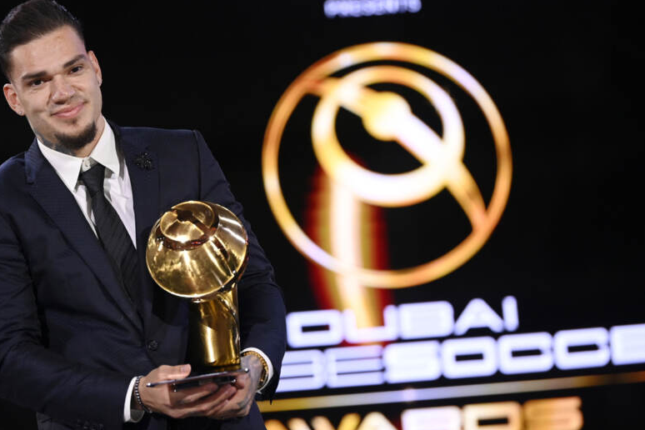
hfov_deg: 10.0
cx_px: 251
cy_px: 209
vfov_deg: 6.7
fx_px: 3673
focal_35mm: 205
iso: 2000
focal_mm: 155
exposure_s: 1/320
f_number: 3.2
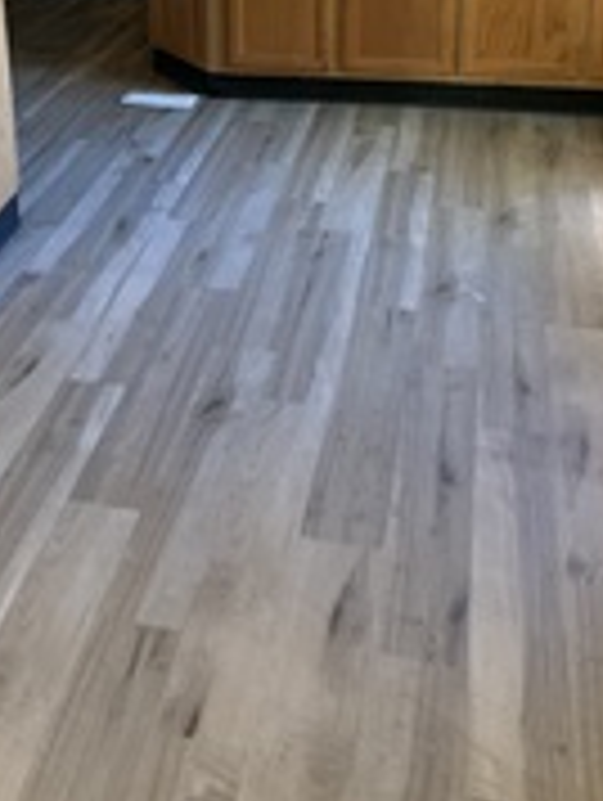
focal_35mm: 51
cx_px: 92
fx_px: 1182
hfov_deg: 27.8
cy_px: 81
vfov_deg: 35.3
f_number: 1.8
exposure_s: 1/46
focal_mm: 4.25
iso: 400
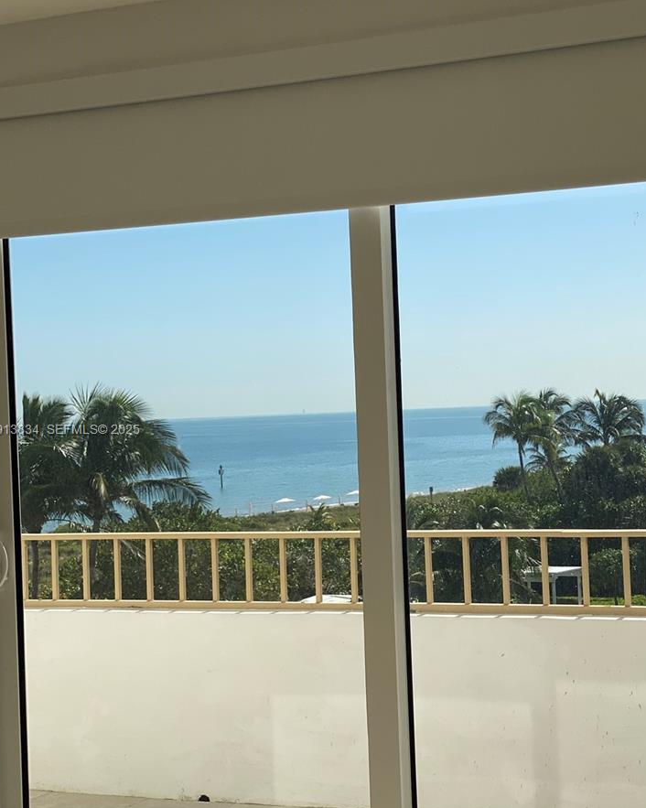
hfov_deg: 22.1
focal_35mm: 69
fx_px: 1650
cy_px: 431
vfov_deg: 27.5
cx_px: 382
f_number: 2
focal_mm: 6
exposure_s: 1/1142
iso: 20
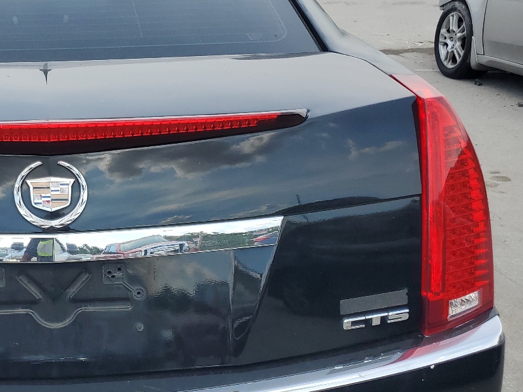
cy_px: 242
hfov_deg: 34.8
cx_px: 58
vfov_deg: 27.9
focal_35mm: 52
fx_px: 786
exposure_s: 1/1667
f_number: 1.5
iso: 50
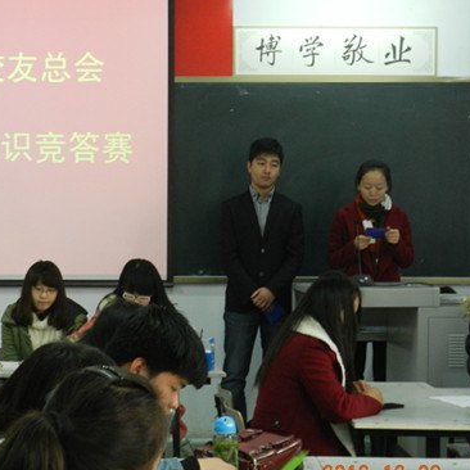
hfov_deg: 19.8
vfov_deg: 19.9
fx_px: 1336
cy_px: 245
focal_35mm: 87
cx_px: 101
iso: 400
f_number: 4.6
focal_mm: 10.7
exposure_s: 1/13
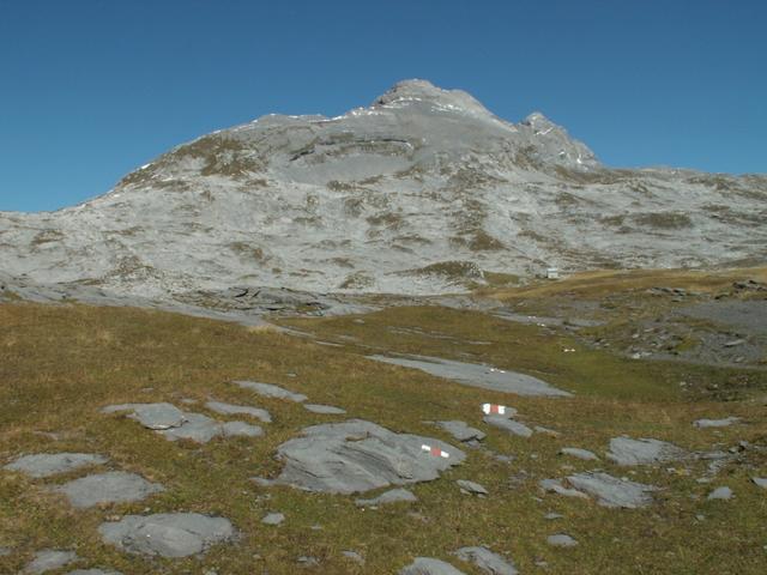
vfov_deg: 40.7
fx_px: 776
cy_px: 288
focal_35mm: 35
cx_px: 384
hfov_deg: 52.6
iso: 50
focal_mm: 5.86
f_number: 8
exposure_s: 1/250
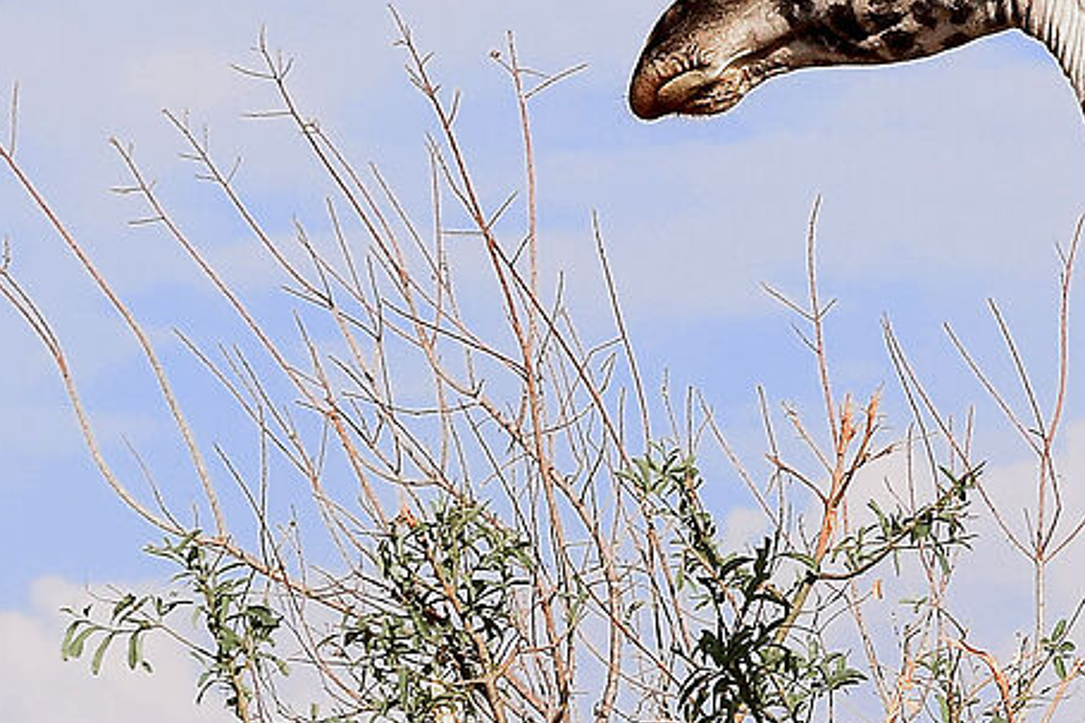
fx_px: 14792
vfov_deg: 2.8
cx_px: 1261
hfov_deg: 4.2
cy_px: 1157
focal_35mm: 491
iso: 360
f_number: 11
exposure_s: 1/500
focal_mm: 62
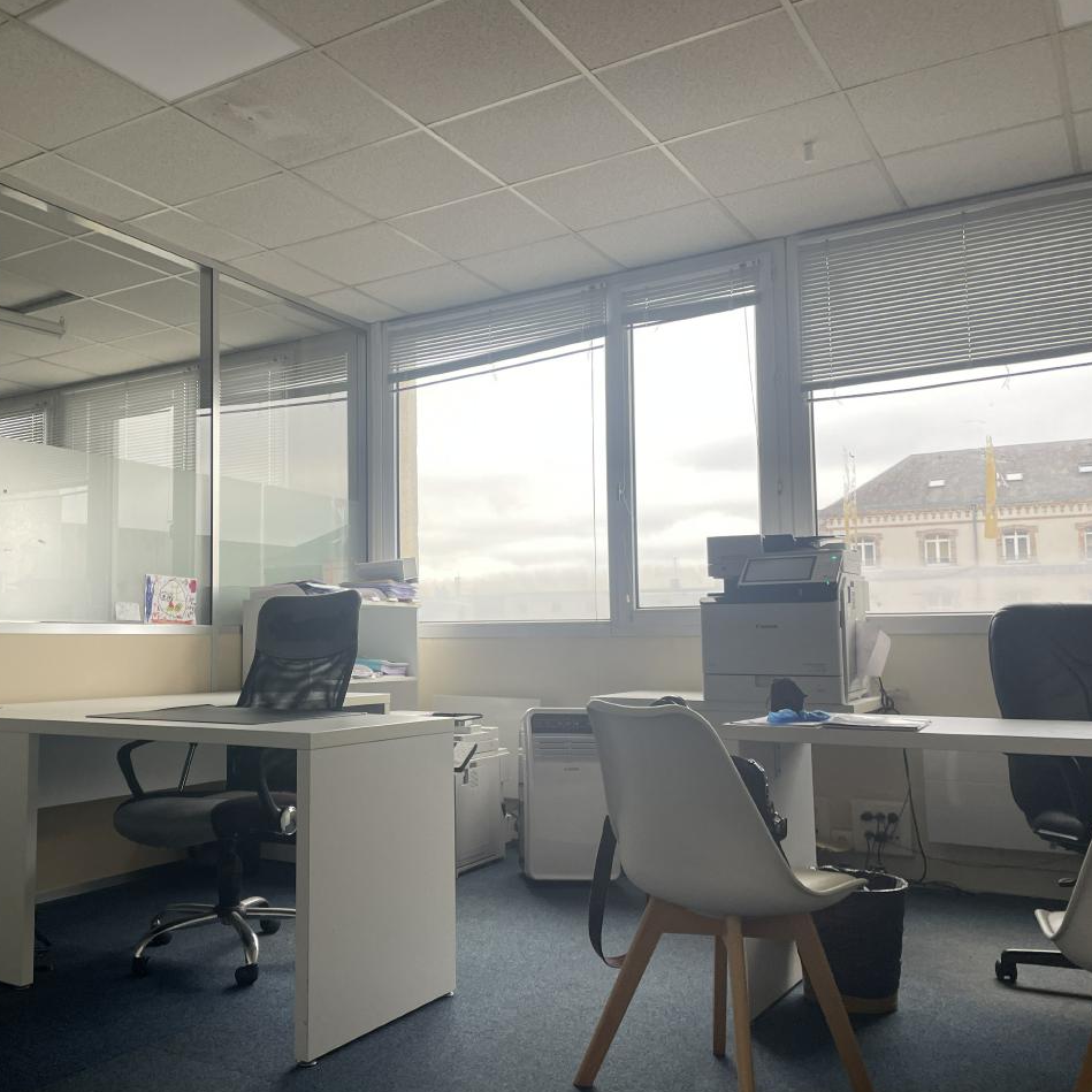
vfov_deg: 52.5
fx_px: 1106
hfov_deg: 51.6
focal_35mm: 31
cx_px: 369
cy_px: 547
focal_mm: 4.2
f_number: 1.6
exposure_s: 1/100
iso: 80
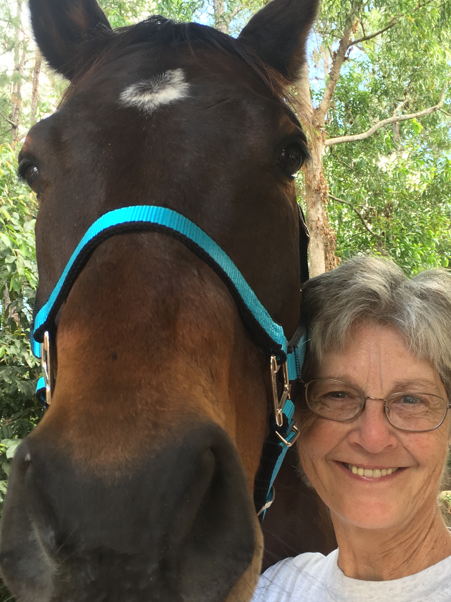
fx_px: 799
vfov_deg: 41.2
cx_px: 251
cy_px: 341
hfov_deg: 31.5
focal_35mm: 46
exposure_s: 1/40
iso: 25
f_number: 2.2
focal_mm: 4.15
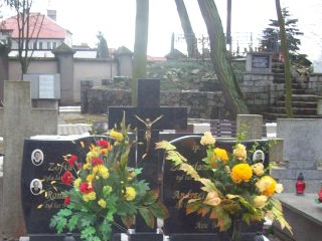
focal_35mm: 72
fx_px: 670
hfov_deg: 26.8
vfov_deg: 20.2
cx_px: 96
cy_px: 201
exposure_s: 1/83.1
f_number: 2.7
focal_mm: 6
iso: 80
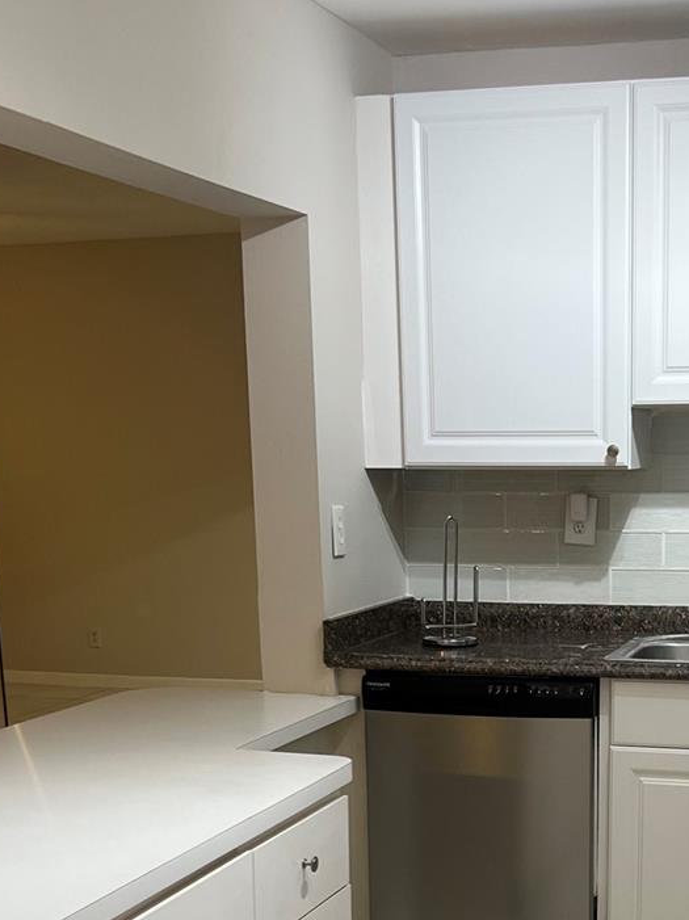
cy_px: 795
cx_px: 549
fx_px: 1514
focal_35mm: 57
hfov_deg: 25.2
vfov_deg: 32.4
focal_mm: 5.7
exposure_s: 1/120
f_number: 1.5
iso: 100
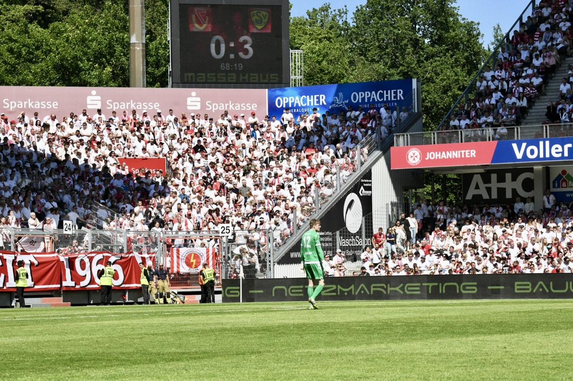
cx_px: 286
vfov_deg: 10.1
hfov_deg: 15.2
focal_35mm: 135
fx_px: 2148
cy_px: 190
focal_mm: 135
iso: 4000
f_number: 20
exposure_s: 1/1600
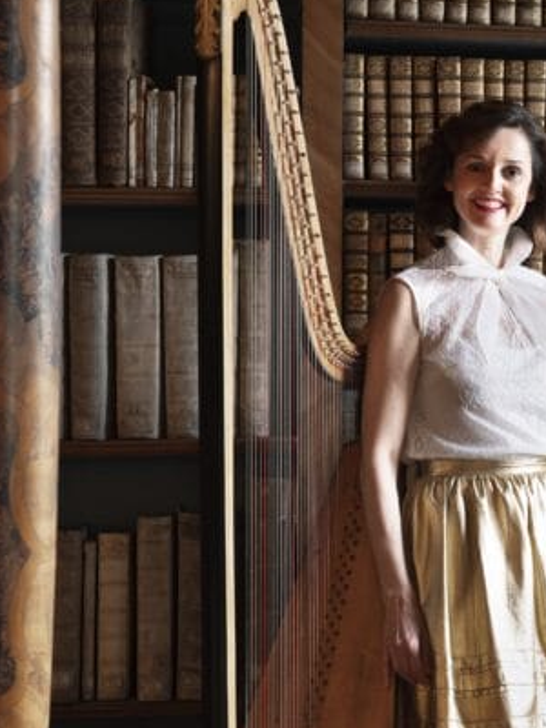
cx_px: 677
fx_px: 2692
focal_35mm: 128
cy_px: 395
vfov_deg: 15.4
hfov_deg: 11.3
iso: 1250
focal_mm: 63
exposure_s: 1/4
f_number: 5.6
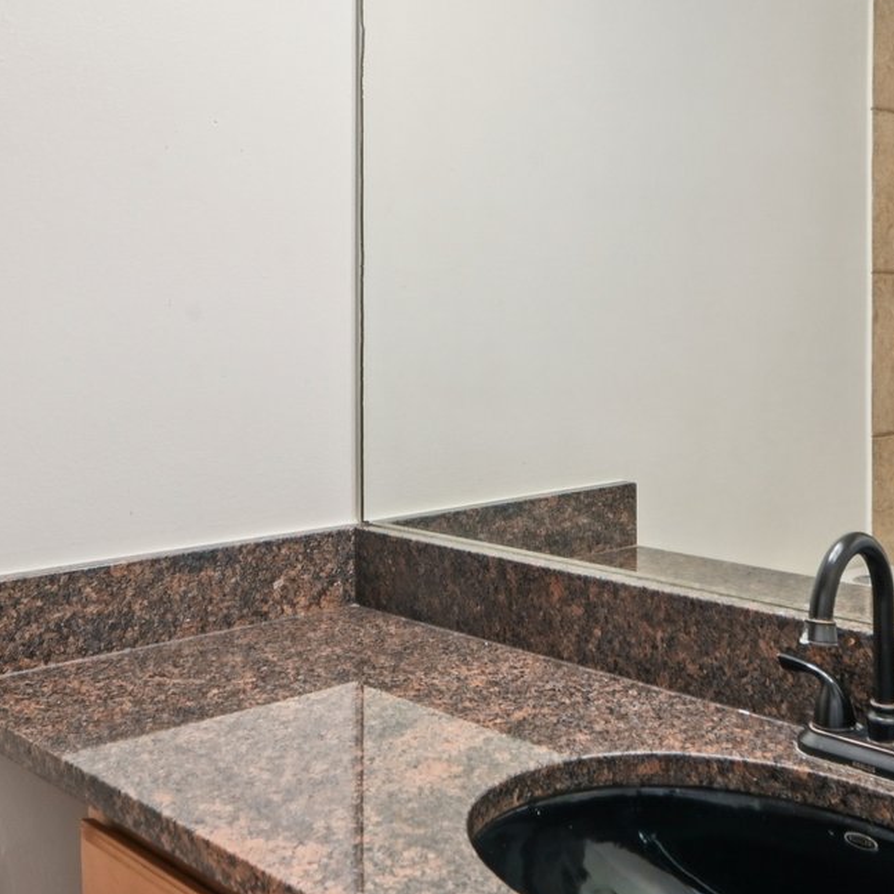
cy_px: 388
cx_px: 484
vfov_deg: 39.1
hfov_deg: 39.1
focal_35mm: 43
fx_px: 1256
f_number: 13
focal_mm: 16
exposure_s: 1/3.33
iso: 400
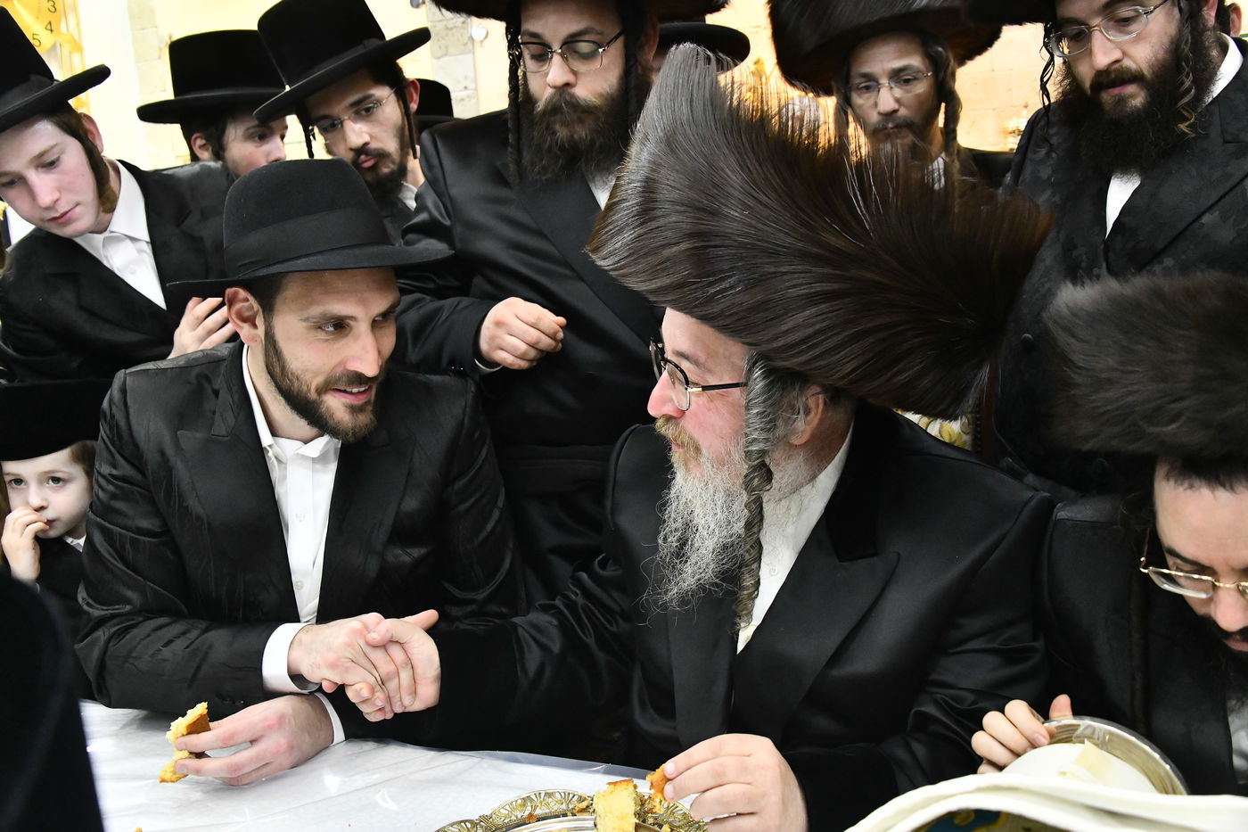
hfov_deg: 54.4
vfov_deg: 37.8
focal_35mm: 35
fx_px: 1213
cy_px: 416
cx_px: 624
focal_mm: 35
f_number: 5.6
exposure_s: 1/200
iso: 3200
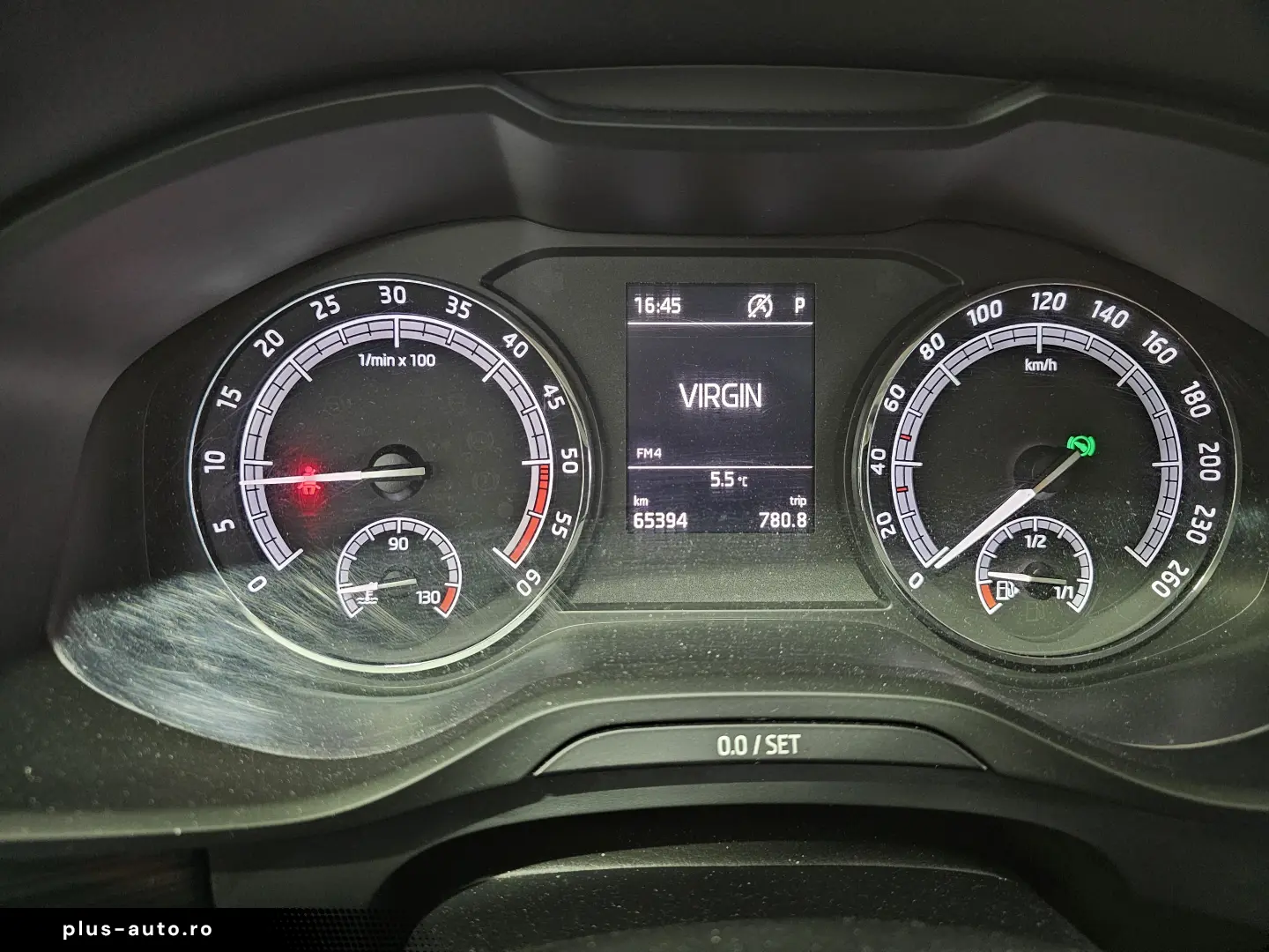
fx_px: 843
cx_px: 634
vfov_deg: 58.9
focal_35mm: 23
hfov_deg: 73.9
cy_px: 476
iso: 640
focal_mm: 6.3
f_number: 1.7
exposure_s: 1/30.7
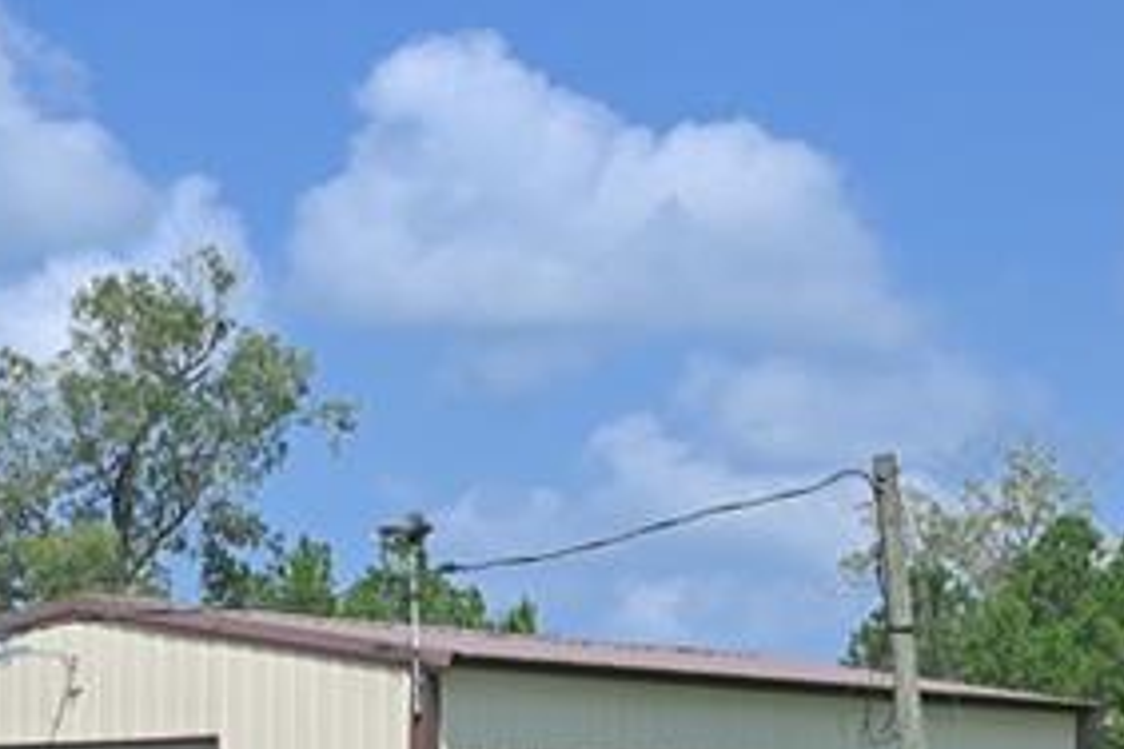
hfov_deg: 14.1
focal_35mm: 145
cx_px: 199
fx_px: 4527
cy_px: 874
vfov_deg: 9.3
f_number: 14
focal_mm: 40
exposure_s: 1/200
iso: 125
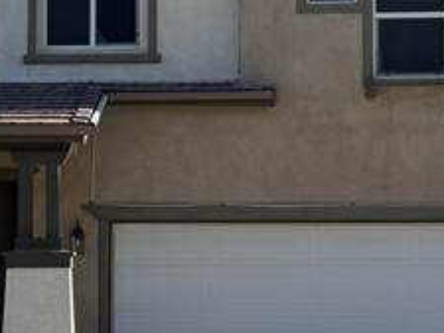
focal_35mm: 109
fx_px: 1399
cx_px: 103
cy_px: 187
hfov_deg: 17.9
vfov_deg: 13.6
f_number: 1.78
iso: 80
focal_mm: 6.76
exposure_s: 1/4310
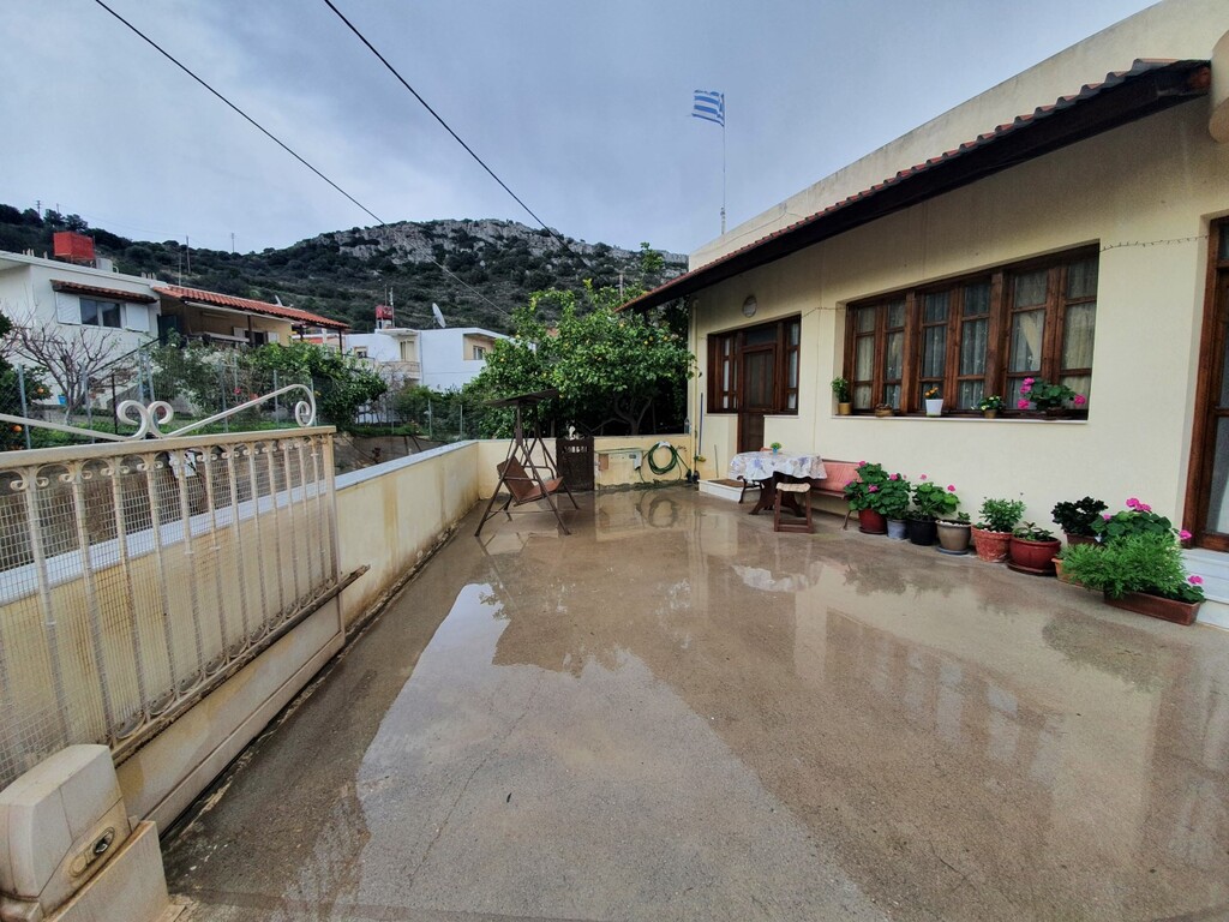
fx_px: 462
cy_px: 461
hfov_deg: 106.2
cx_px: 614
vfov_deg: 89.9
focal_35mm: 13
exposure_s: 1/165
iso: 50
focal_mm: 1.8
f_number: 2.2
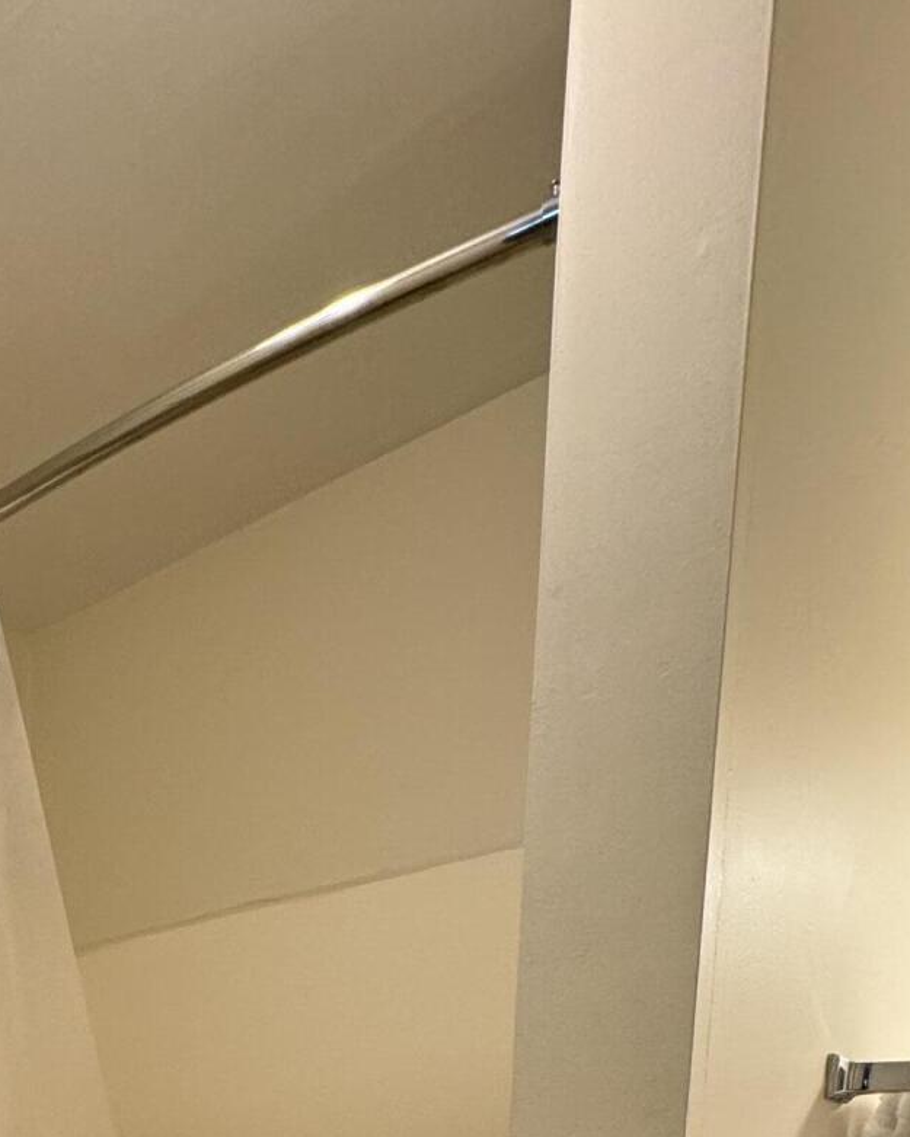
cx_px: 60
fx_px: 1178
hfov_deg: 38.7
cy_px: 1386
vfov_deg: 37.7
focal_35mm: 35
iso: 200
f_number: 2.2
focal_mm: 2.22
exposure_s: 1/120
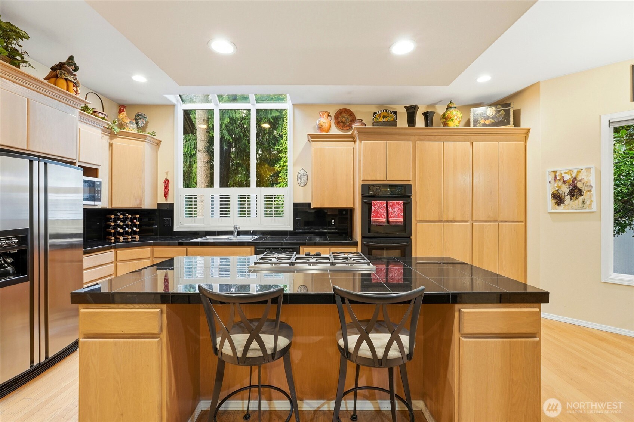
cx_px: 317
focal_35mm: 16
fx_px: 282
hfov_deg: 96.7
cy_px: 211
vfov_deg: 73.7
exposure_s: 1/50
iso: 400
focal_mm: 16
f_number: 9
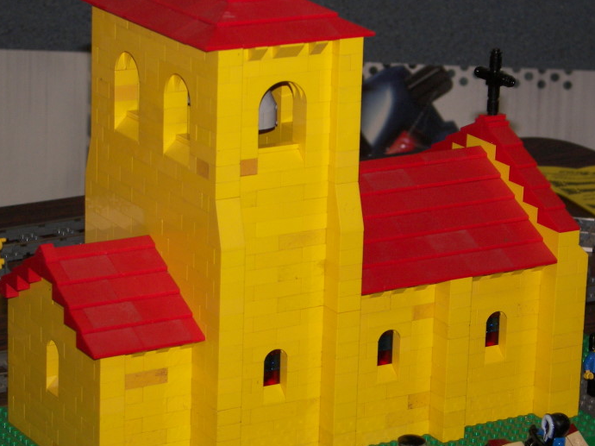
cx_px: 266
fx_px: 2491
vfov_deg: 10.2
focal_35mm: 145
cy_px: 205
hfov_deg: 13.6
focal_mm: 20.7
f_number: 3.2
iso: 100
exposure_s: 1/40
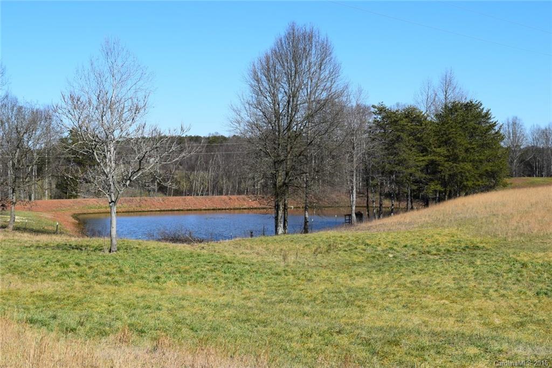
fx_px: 874
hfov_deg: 35.1
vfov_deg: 23.8
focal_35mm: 57
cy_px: 184
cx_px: 276
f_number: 11
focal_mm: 38
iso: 320
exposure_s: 1/500
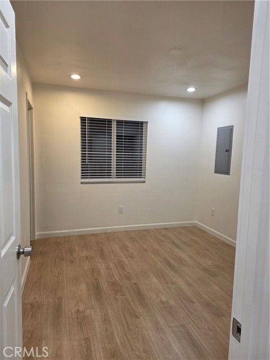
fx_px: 239
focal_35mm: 23
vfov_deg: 73.9
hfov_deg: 58.9
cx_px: 135
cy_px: 180
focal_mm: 6.3
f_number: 1.7
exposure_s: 1/120
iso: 125
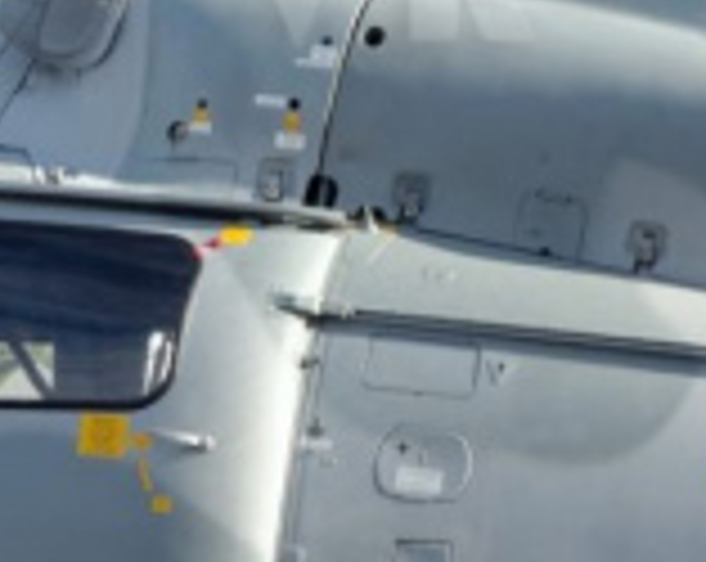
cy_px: 108
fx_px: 10470
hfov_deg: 3.9
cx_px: -40
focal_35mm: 502
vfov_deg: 3.1
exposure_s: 1/125
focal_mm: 70
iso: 200
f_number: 10
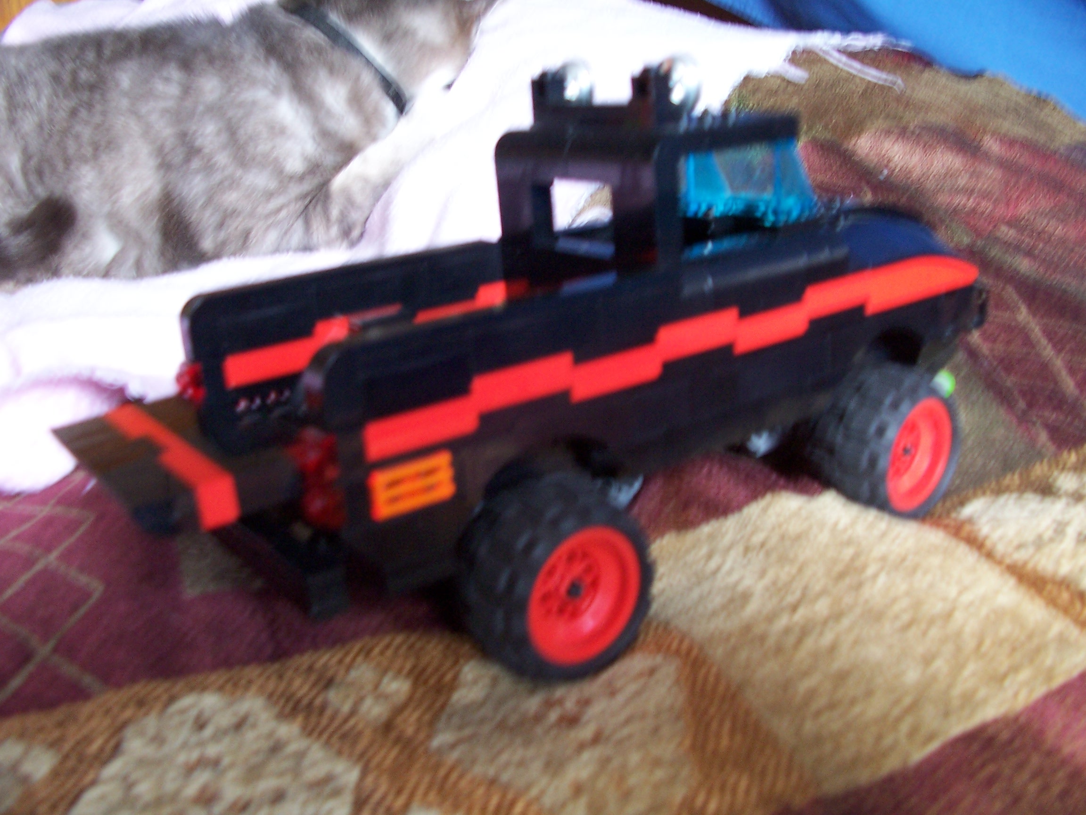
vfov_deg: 40.7
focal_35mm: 35
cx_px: 543
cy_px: 408
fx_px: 1098
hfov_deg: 52.6
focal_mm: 6
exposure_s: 1/8
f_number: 2.8
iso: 140
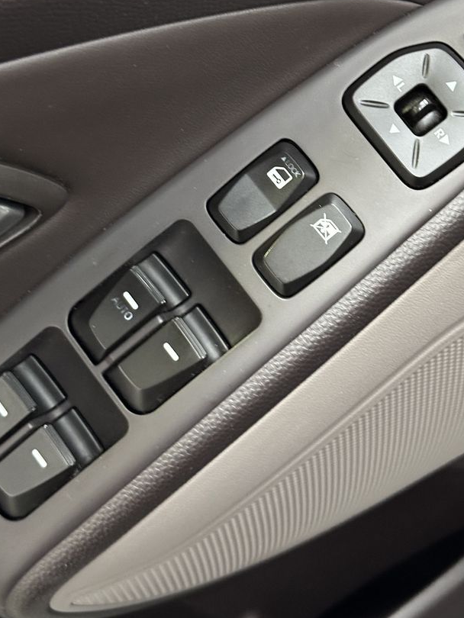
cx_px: 256
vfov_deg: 30.0
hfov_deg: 22.9
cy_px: 208
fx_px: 1143
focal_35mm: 64
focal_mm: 6.86
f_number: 1.78
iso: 400
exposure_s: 1/25
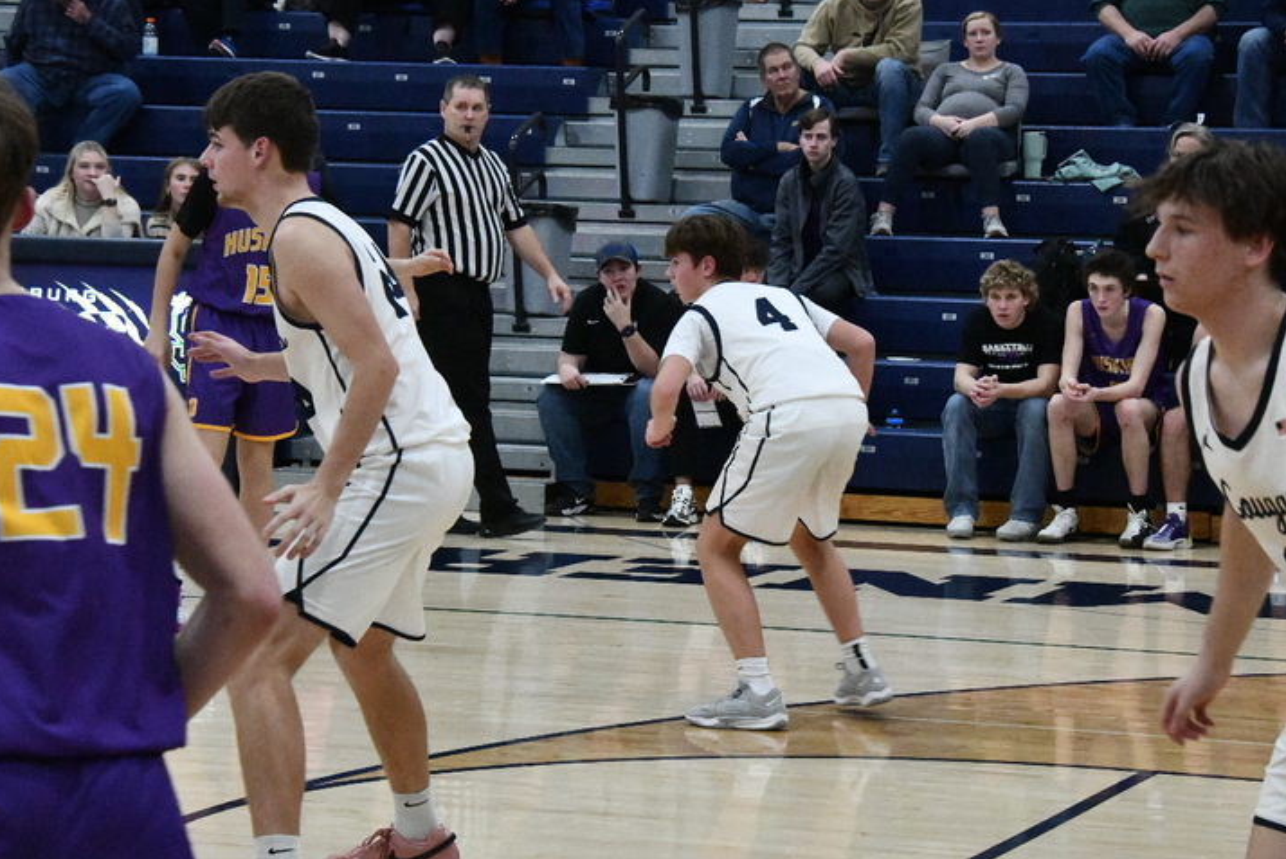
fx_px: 4611
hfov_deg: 15.9
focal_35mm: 129
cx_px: 711
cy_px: 410
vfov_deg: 10.6
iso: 16000
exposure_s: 1/250
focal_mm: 90
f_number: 11
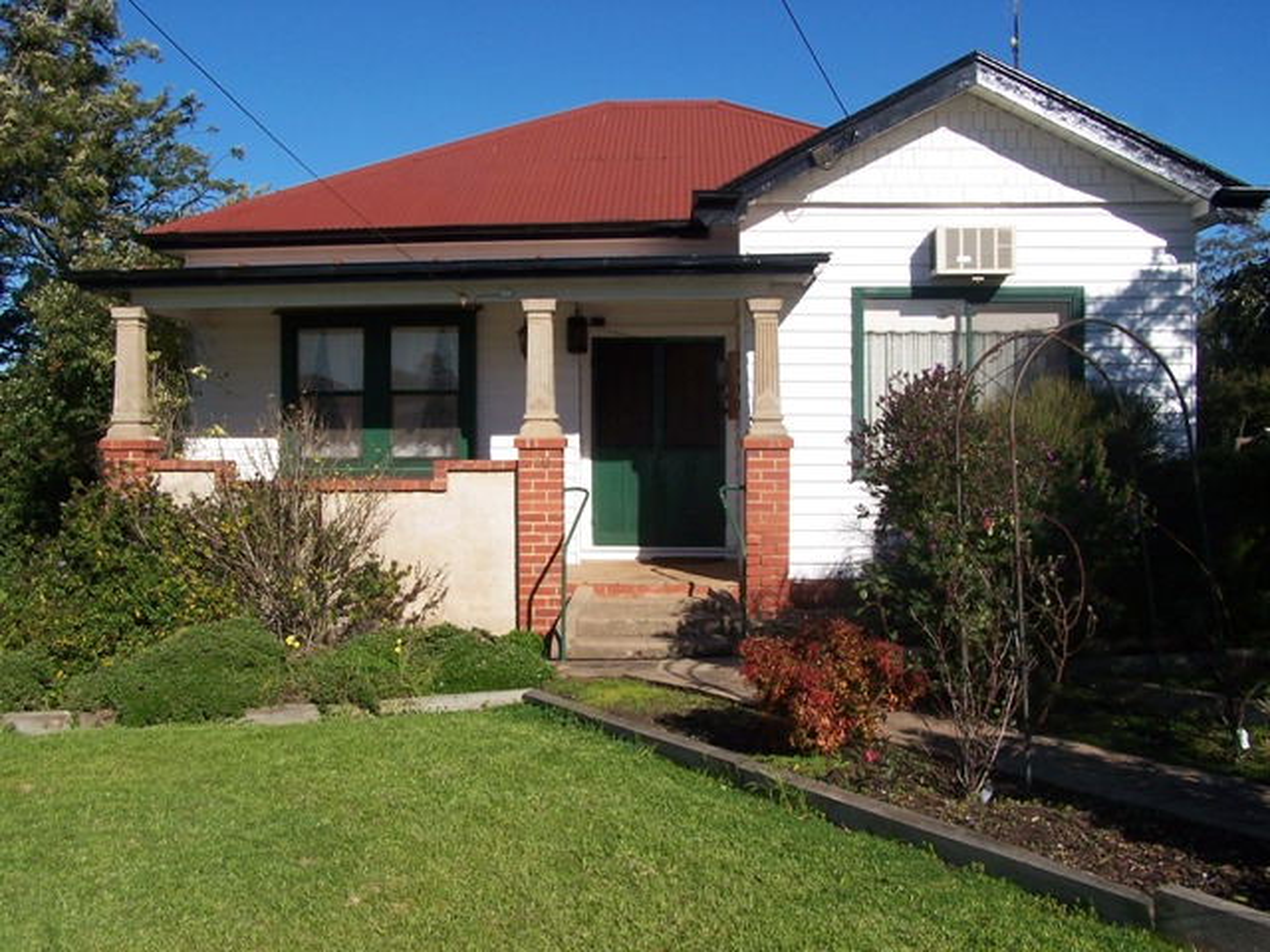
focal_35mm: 38
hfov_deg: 49.0
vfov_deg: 37.7
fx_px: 1394
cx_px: 635
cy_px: 476
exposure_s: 1/350
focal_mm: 6.3
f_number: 5.6
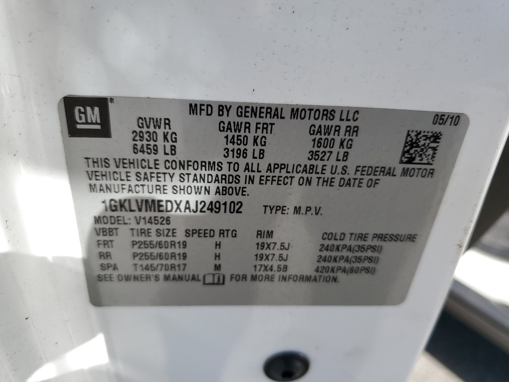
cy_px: 191
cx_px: 254
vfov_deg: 53.1
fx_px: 382
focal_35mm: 26
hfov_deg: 67.3
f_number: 1.5
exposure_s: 1/1250
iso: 50
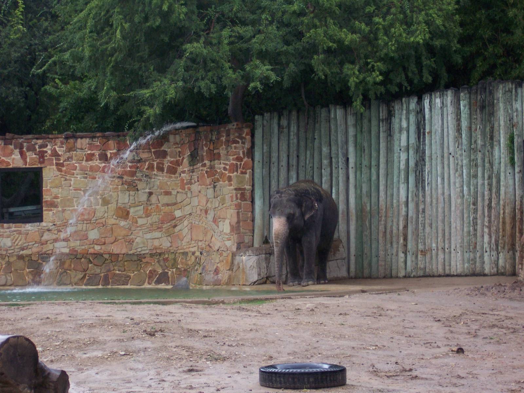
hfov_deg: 14.9
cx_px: 262
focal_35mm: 132
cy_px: 196
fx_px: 1998
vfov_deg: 11.2
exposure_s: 1/125
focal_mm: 22
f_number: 4.8
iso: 140
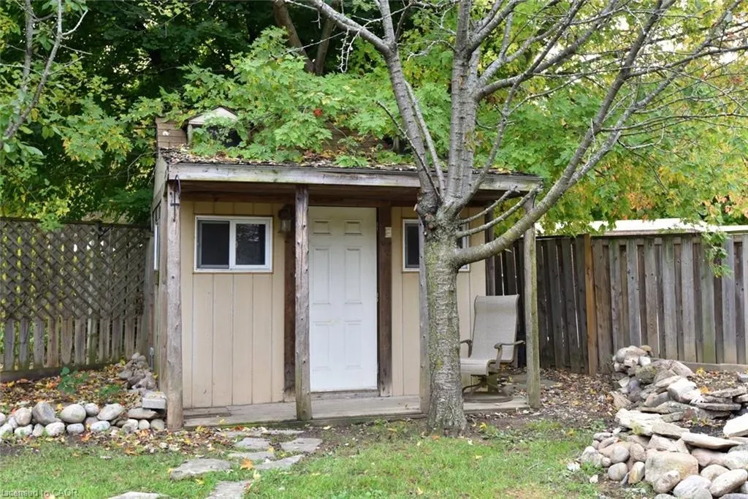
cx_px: 374
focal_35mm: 35
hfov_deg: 54.4
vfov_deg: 37.9
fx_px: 727
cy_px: 250
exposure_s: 1/200
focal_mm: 35
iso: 500
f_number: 7.1
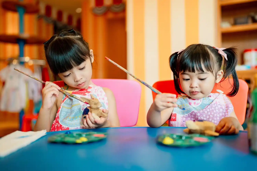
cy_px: 86
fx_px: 250
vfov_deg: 37.8
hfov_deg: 54.5
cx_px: 128
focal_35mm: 35
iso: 800
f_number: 1.4
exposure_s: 1/640
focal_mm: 35
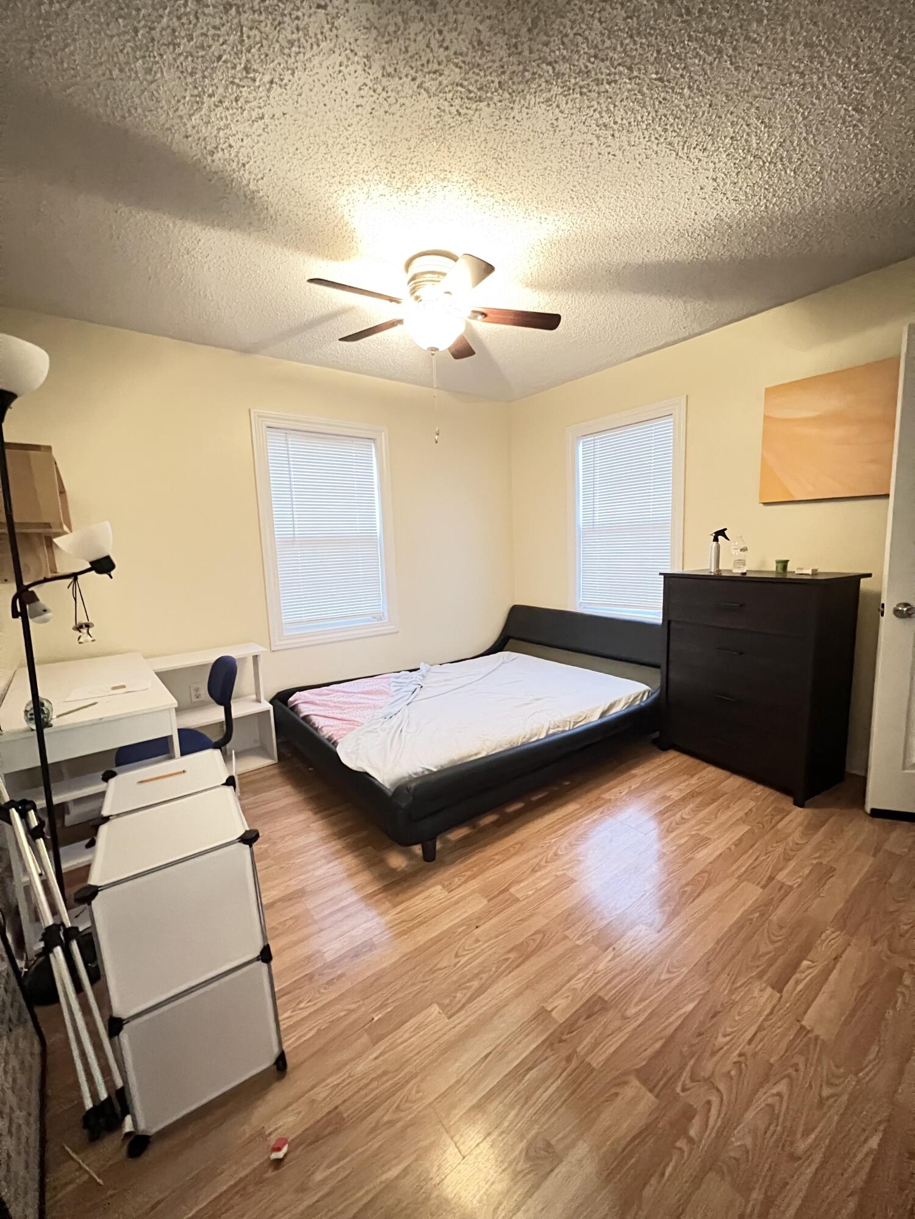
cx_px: 458
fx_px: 458
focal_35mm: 13
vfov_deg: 106.2
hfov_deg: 89.9
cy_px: 610
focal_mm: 1.57
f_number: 1.8
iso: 2000
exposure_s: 1/20
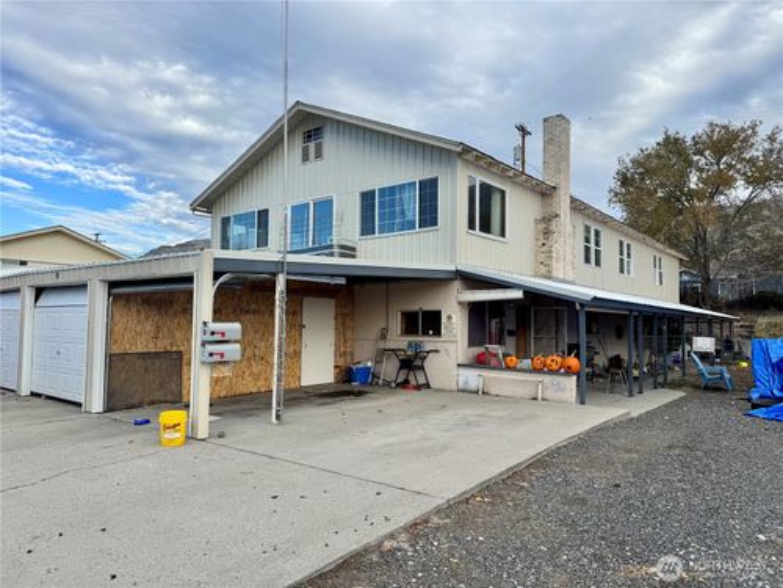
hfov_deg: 71.6
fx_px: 543
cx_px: 392
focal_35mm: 24
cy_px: 294
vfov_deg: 56.8
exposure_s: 1/2041
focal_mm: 6.76
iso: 80
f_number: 1.78
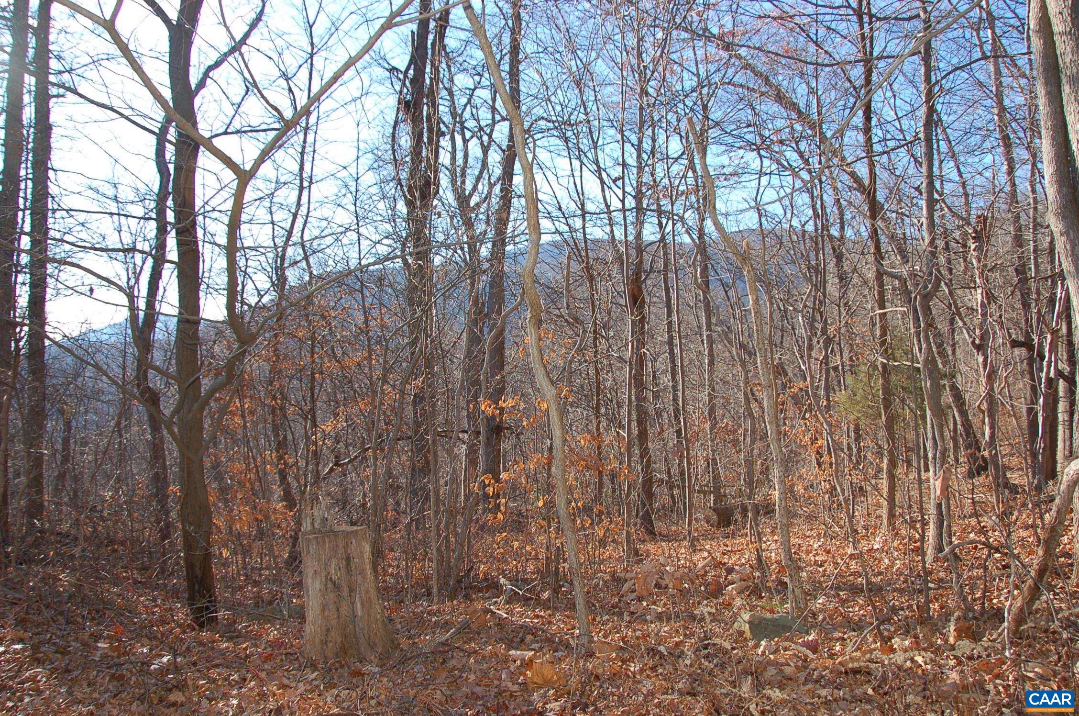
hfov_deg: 67.5
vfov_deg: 47.8
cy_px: 358
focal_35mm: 27
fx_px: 808
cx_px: 540
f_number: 5
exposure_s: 1/500
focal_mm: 18
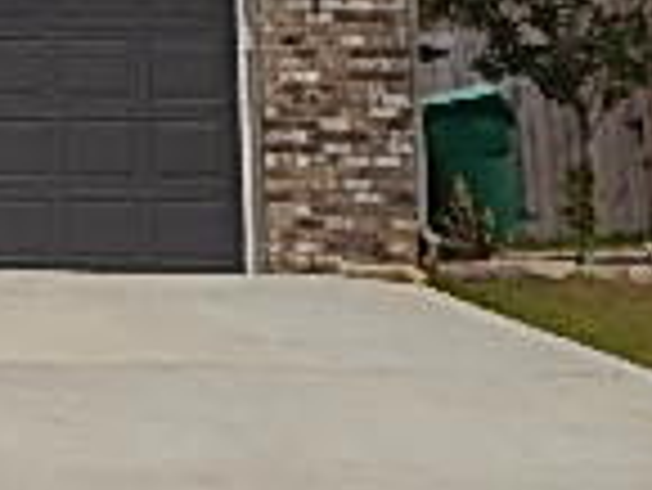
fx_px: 2903
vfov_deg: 9.5
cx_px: -594
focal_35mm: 154
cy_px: -81
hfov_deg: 11.7
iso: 125
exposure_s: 1/200
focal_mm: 6.1
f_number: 3.3
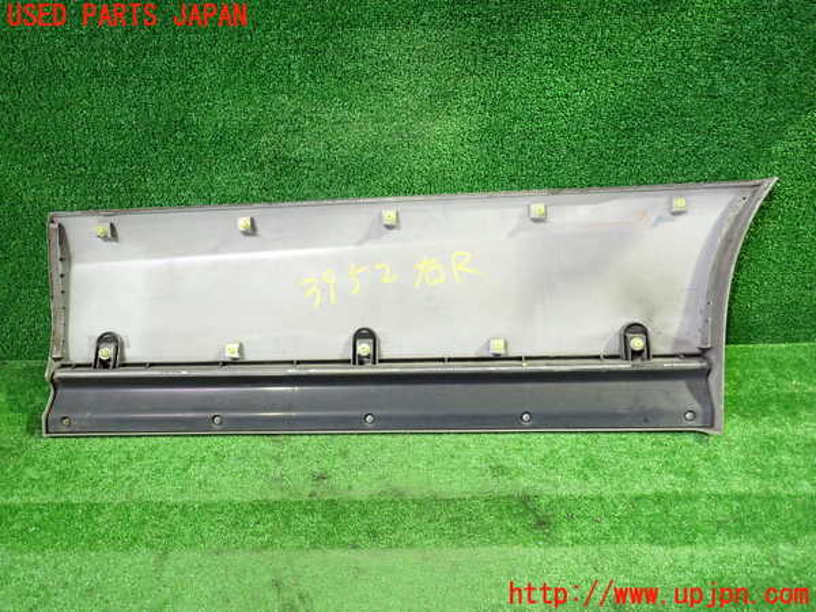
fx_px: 589
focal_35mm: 25
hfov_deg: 69.4
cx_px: 408
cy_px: 306
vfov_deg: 54.9
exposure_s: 1/30
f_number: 2
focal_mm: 4.5
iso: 640
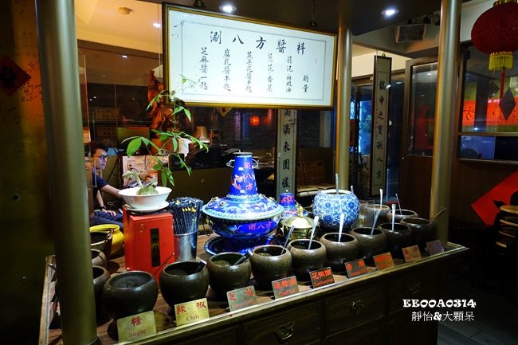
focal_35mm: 24
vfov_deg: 53.1
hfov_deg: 73.8
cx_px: 259
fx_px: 345
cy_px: 172
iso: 640
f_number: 2.5
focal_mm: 8.8
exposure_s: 1/25
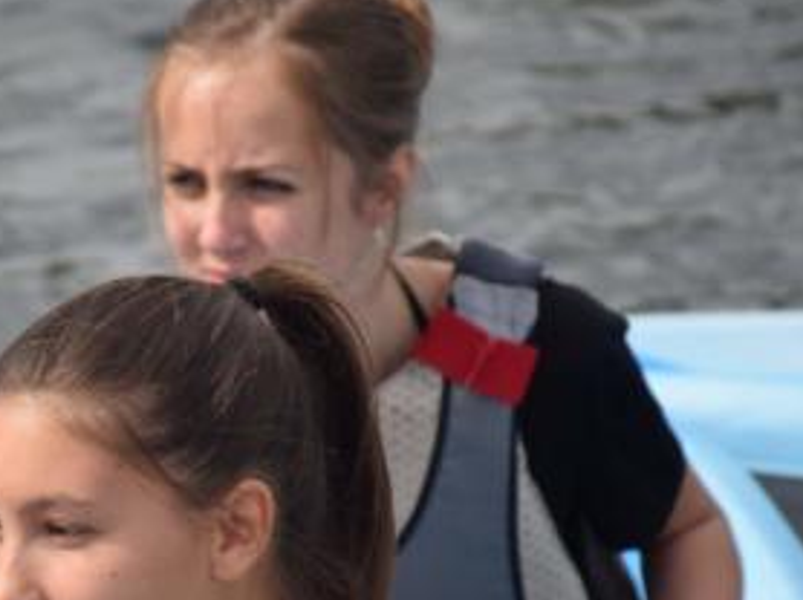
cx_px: 194
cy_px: 415
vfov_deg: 4.1
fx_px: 8437
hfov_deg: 5.4
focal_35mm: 364
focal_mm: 140
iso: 400
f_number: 5.6
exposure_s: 1/1600
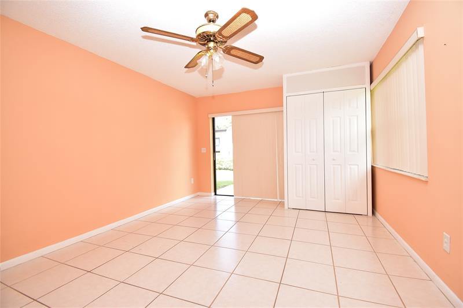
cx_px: 232
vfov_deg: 77.3
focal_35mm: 15
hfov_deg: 100.4
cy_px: 154
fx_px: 193
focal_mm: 10
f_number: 5.6
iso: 640
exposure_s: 1/200
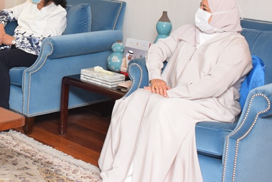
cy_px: -6
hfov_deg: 24.3
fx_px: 591
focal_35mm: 78
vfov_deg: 17.0
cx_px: -22
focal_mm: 21
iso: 800
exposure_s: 1/100
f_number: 5
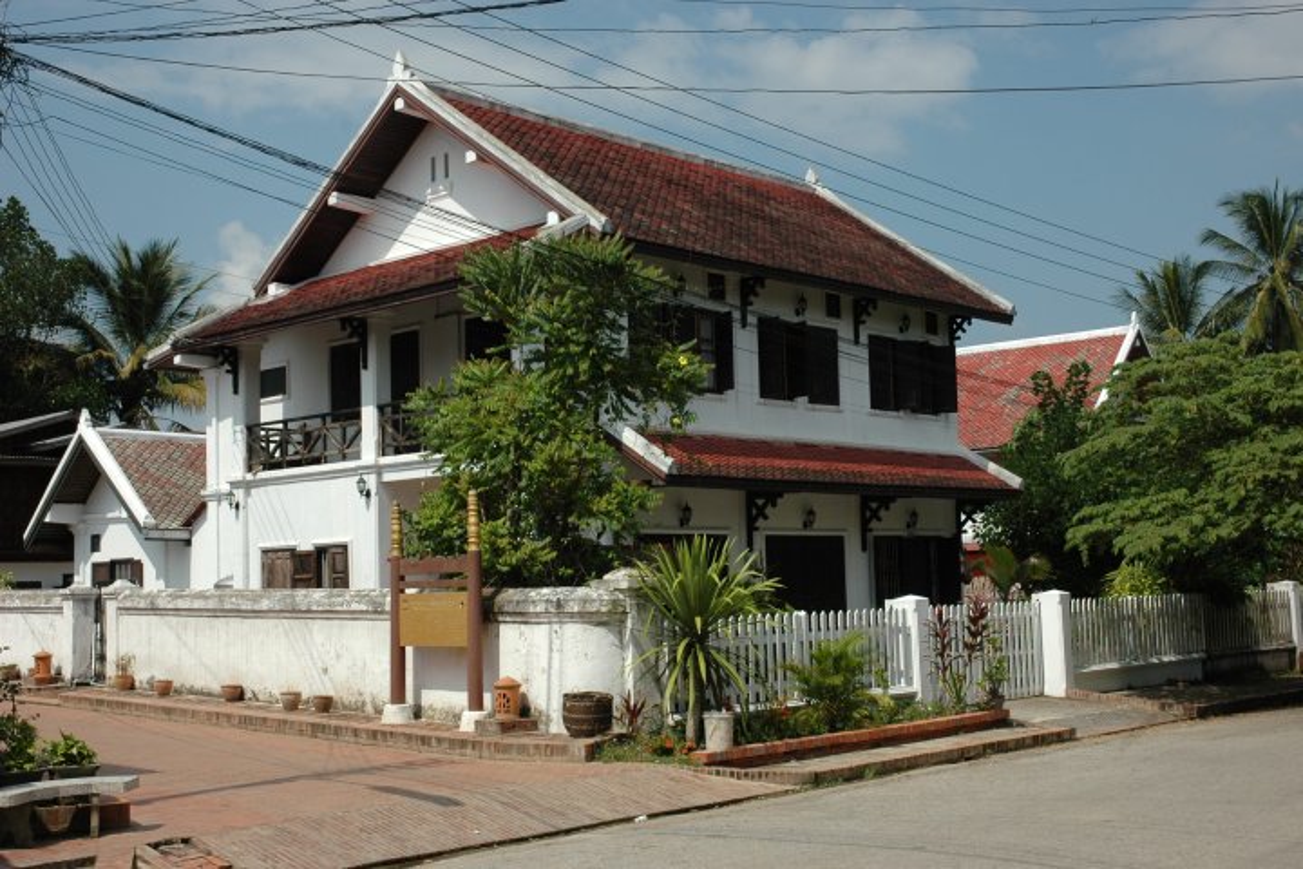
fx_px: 1683
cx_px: 652
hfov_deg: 42.3
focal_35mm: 46
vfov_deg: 28.9
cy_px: 434
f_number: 9
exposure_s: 1/500
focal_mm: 31
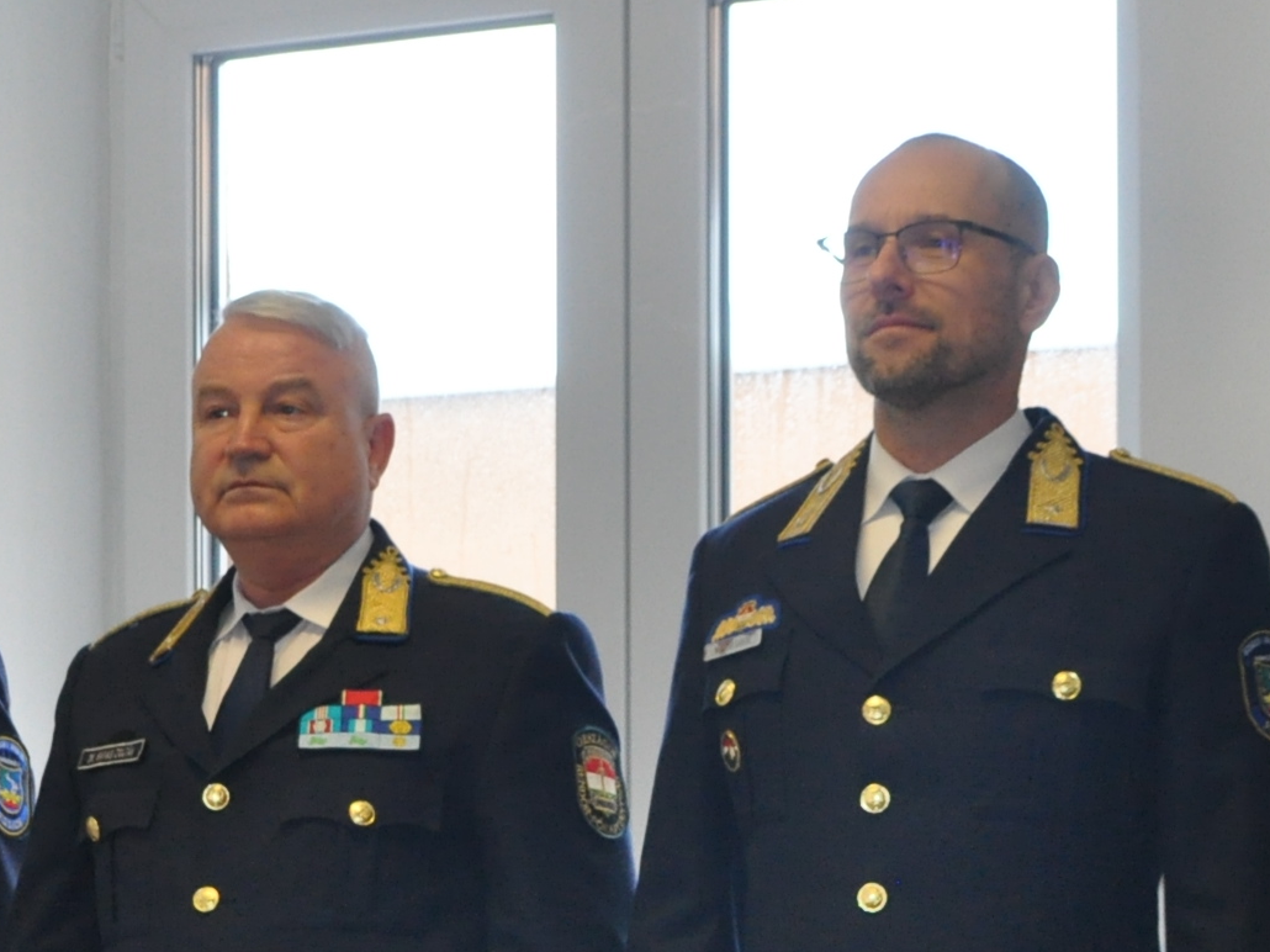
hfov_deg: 15.6
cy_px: 1047
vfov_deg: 11.6
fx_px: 4622
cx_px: 704
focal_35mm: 126
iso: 1000
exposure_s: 1/200
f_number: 5
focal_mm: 28
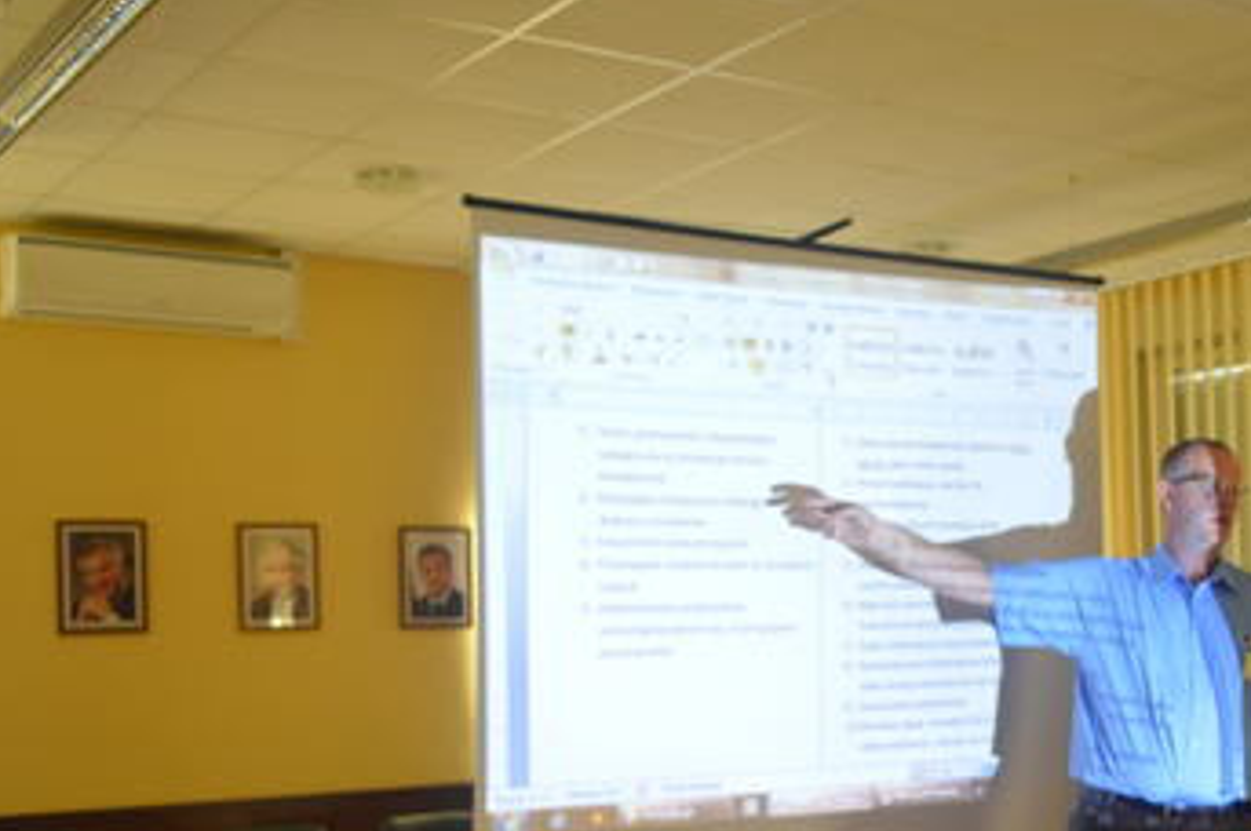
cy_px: 578
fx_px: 1840
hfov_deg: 37.3
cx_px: 802
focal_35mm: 53
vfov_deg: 25.3
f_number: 3.8
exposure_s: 1/50
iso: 400
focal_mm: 20
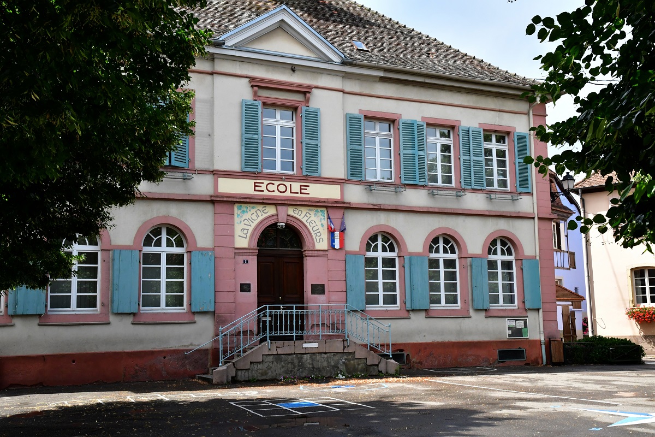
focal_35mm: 39
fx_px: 710
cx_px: 328
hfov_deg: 49.6
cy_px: 218
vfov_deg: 34.2
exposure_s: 1/640
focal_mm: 26
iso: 1600
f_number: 13
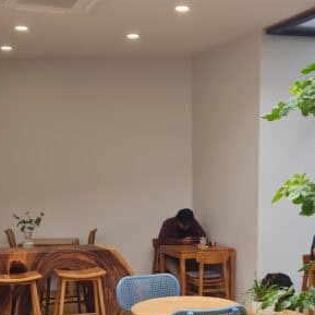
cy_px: 243
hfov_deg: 28.1
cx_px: 132
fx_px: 628
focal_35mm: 61
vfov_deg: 27.7
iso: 50
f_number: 1.8
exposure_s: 1/265
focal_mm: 5.4
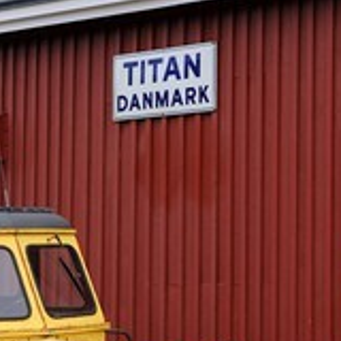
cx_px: 68
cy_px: 292
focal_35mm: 147
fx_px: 1638
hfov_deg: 11.8
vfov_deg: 11.8
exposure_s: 1/160
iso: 400
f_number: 8
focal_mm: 66
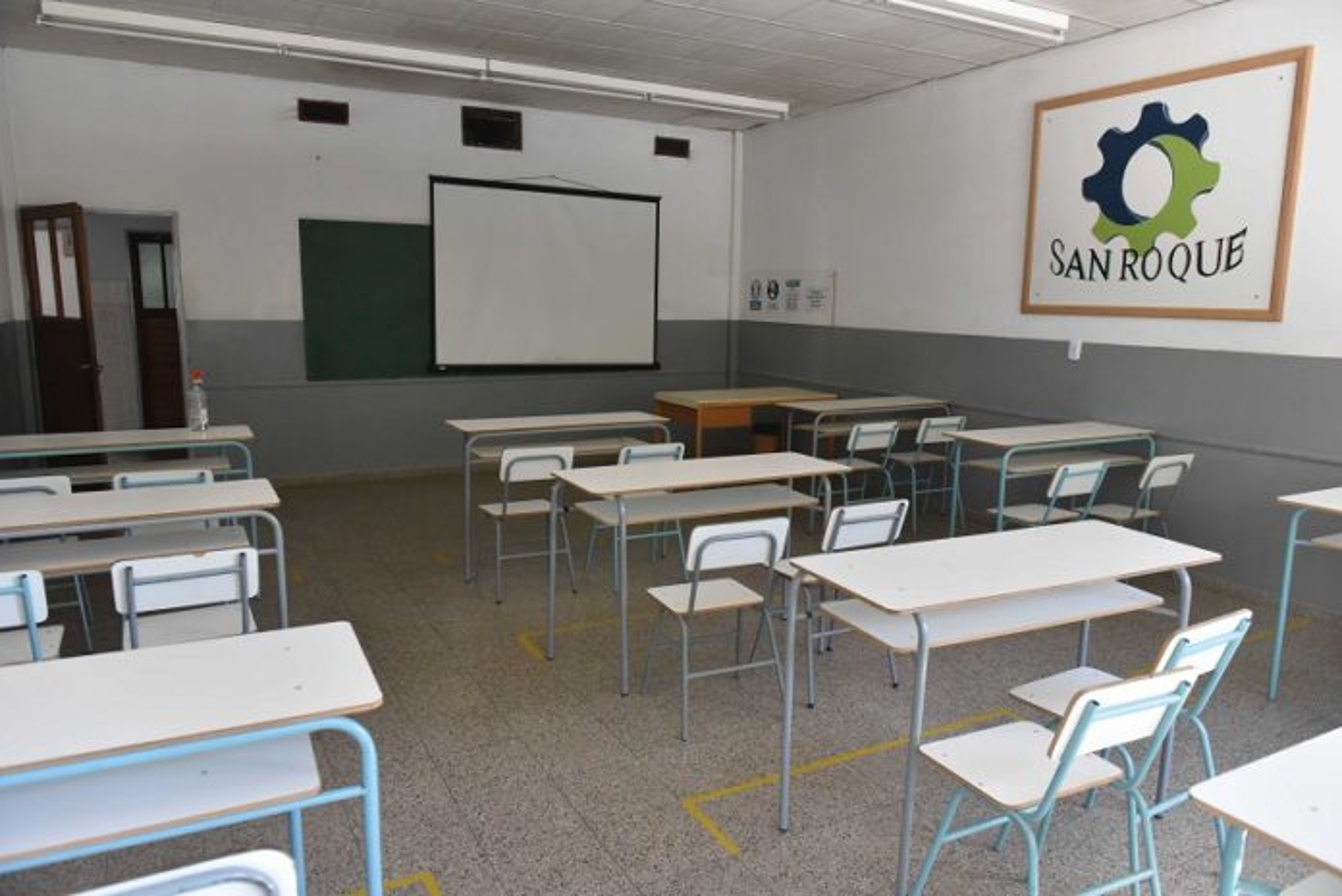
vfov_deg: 53.2
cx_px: 671
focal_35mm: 24
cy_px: 448
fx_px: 895
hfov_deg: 73.7
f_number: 4.5
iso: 4000
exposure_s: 1/640
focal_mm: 24
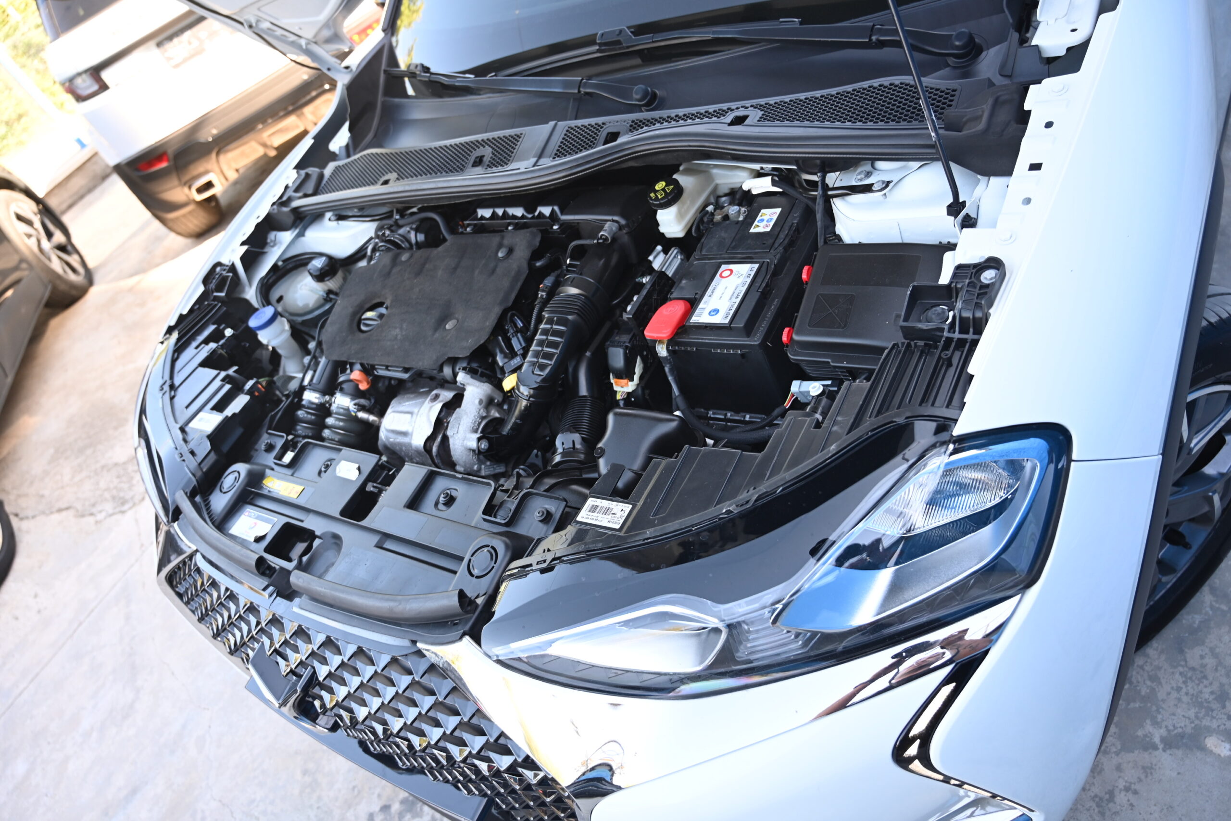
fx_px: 821
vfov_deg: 53.1
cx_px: 616
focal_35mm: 24
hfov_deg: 73.7
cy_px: 410
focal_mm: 24
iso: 400
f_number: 4
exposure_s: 1/160
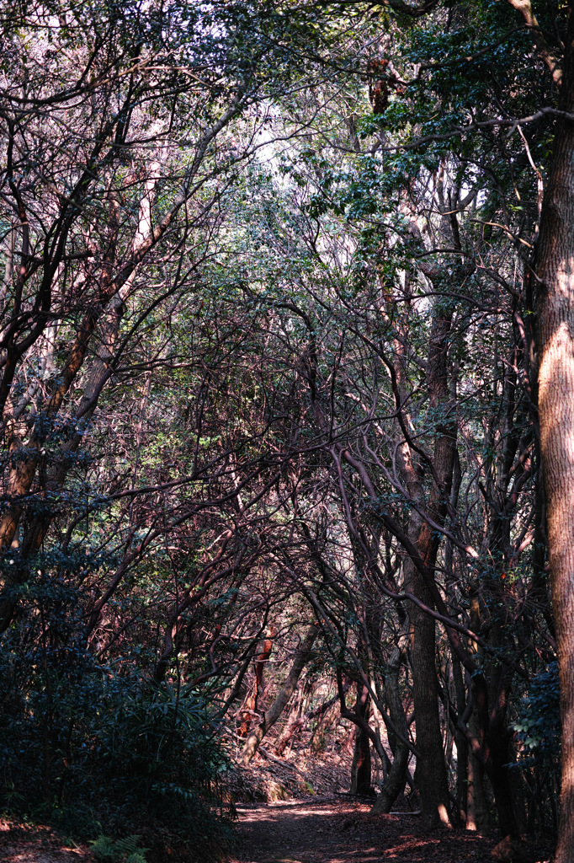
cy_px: 432
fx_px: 1795
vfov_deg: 27.0
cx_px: 287
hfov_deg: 18.2
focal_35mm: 75
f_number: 3.2
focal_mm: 50
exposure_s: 1/80
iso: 100
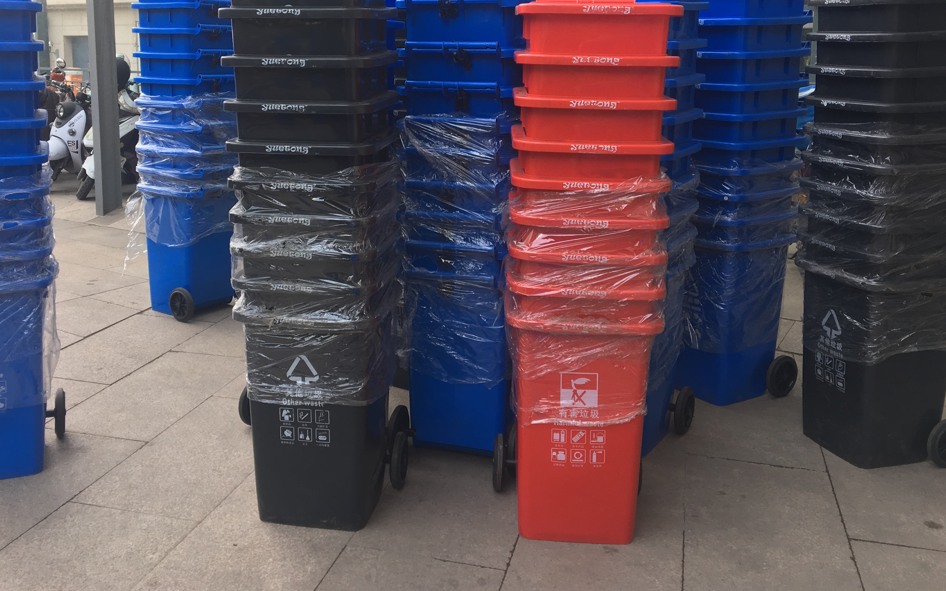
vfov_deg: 34.1
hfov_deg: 52.6
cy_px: 190
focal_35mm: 37
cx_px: 422
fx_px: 954
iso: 25
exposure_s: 1/119
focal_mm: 4.15
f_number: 2.2
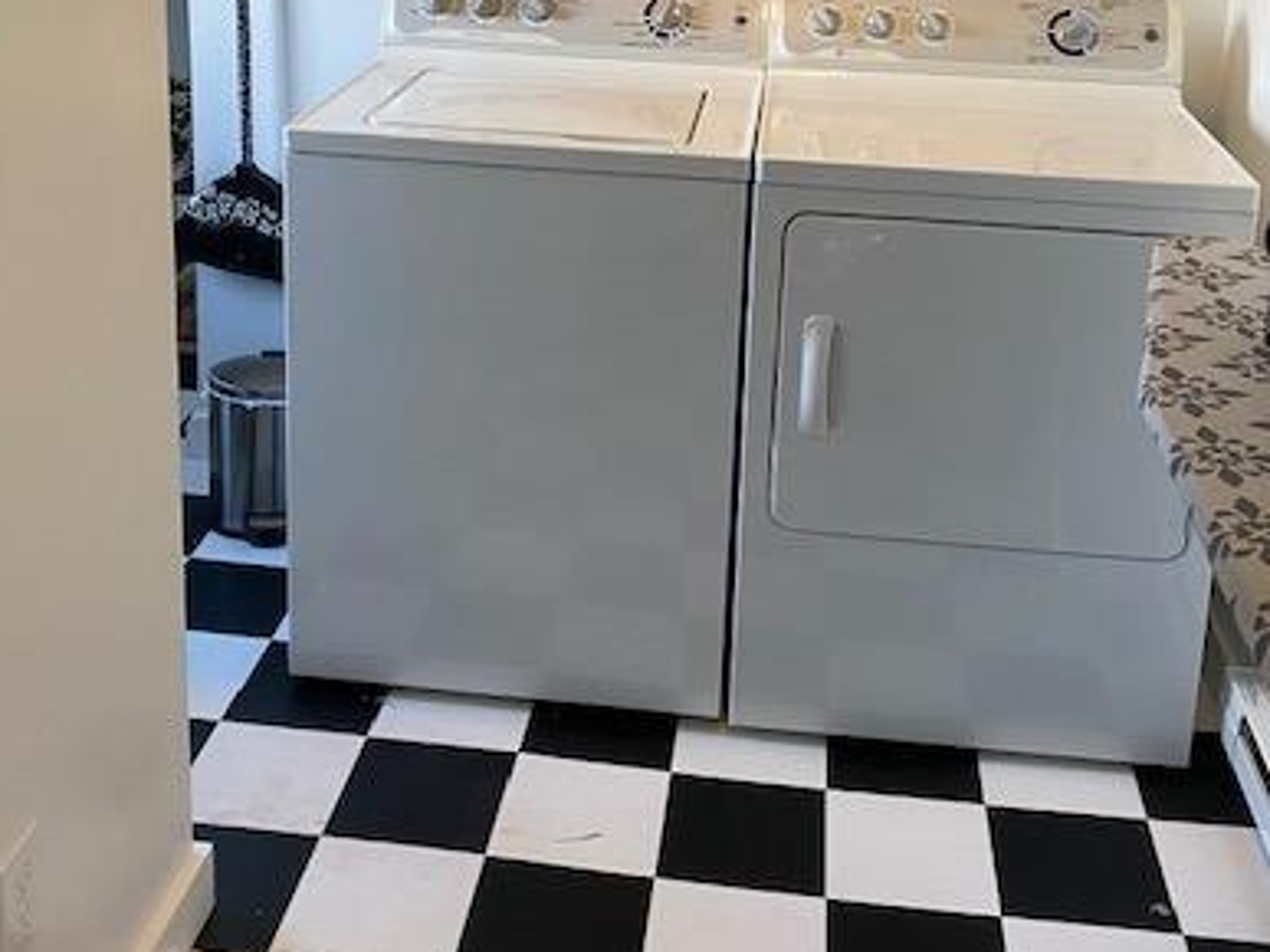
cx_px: 640
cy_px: 131
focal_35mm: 43
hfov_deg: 43.9
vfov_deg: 32.2
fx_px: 1577
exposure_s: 1/60
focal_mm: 4.25
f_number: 1.8
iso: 80
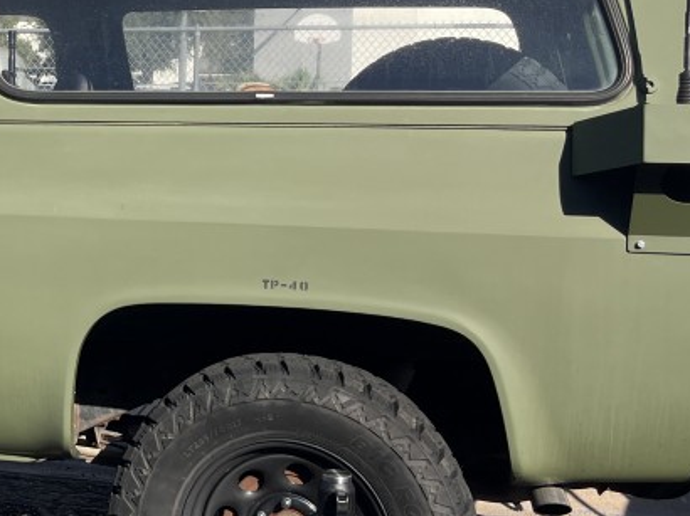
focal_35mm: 65
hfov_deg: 27.8
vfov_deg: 22.5
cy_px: 222
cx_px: -27
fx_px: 1295
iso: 50
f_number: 1.6
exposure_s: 1/3135
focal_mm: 5.1
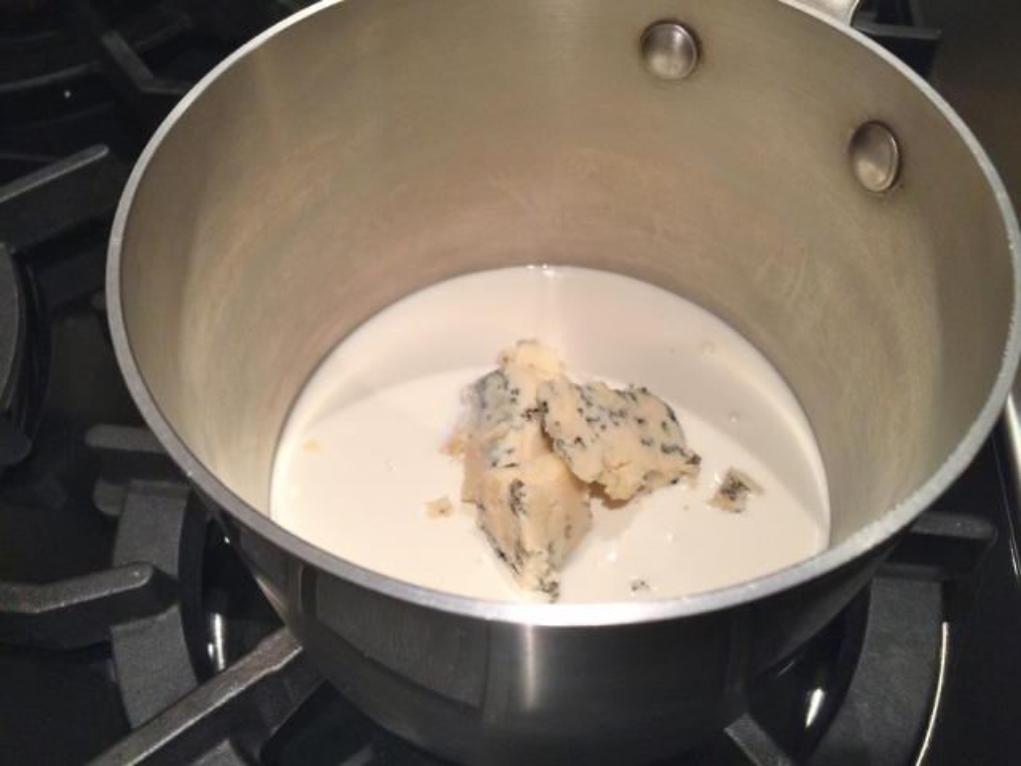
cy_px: 383
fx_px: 855
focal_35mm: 29
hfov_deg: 61.7
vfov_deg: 48.2
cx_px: 510
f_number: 2.2
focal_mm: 4.15
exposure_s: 1/30
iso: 40
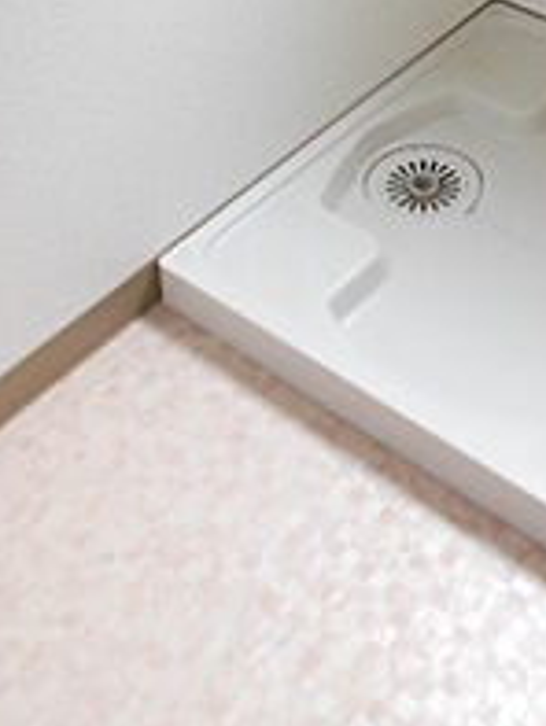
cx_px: 513
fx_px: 1281
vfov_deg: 28.8
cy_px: -66
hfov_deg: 23.3
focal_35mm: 61
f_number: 3.2
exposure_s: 1/50
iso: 400
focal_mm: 4.5
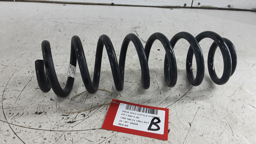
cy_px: 71
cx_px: 129
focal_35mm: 30
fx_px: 204
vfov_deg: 38.9
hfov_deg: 64.3
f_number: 1.9
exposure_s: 1/50
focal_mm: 2.91
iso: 125
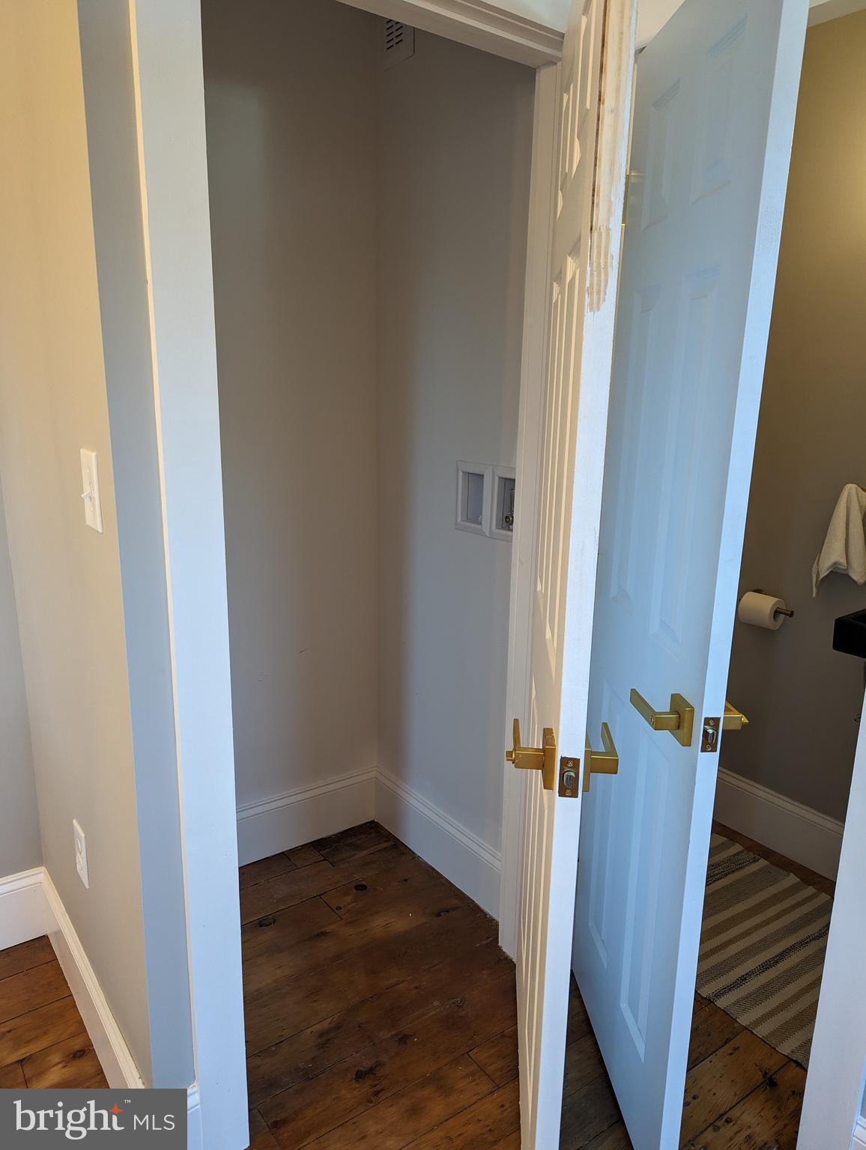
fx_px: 799
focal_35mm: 24
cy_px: 575
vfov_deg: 71.5
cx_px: 433
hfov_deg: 56.9
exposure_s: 1/120
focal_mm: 6.81
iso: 276
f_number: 1.85
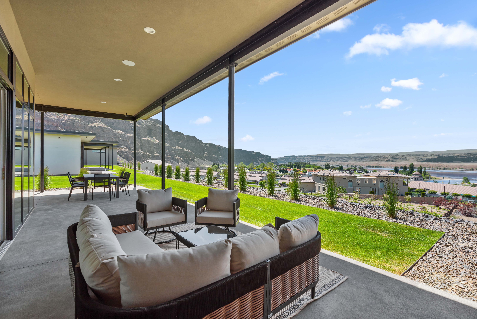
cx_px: 238
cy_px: 160
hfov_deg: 100.4
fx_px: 199
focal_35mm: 15
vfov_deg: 77.4
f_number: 8
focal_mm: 15
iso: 100
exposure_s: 1/320
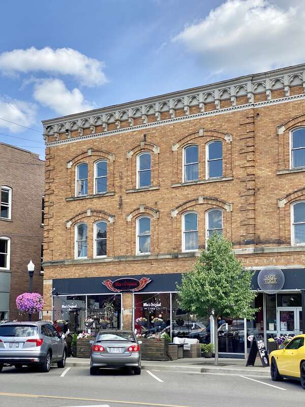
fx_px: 611
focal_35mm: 52
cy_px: 204
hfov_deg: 28.0
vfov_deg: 36.8
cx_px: 152
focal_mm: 6
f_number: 2
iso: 20
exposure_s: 1/1065
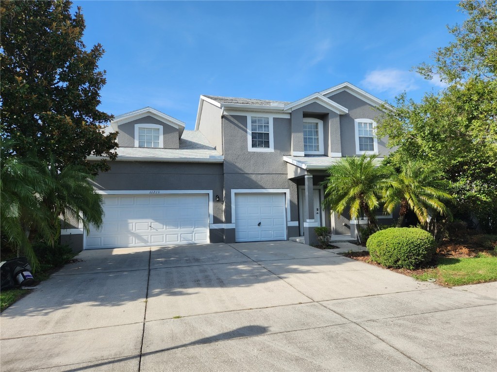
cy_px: 186
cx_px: 248
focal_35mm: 23
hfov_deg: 73.9
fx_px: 330
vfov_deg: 58.9
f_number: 1.8
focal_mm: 5.4
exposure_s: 1/973
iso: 20
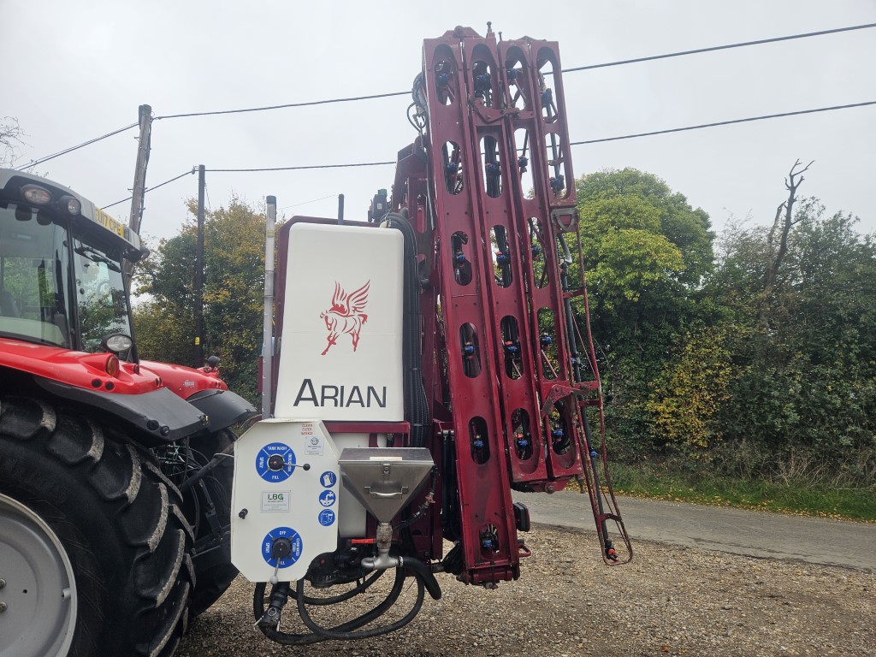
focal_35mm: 23
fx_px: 582
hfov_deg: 73.9
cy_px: 328
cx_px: 438
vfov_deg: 58.9
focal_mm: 5.4
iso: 25
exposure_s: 1/136
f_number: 1.8
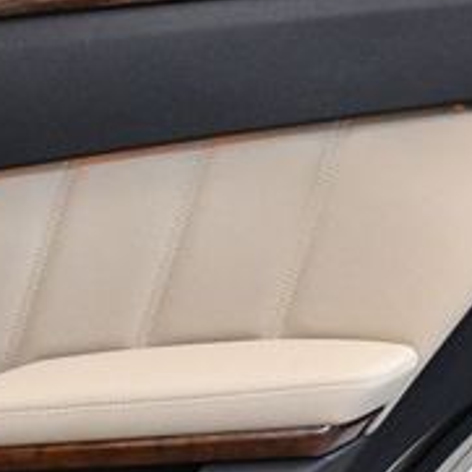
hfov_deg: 14.5
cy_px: 305
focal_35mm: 120
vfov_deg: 14.5
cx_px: 172
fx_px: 1851
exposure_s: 1/125
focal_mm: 20
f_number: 3.5
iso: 2800
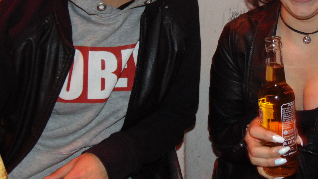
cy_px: 20
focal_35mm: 53
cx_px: 183
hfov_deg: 39.1
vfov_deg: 22.1
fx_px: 447
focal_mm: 4.5
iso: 200
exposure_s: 1/8
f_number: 3
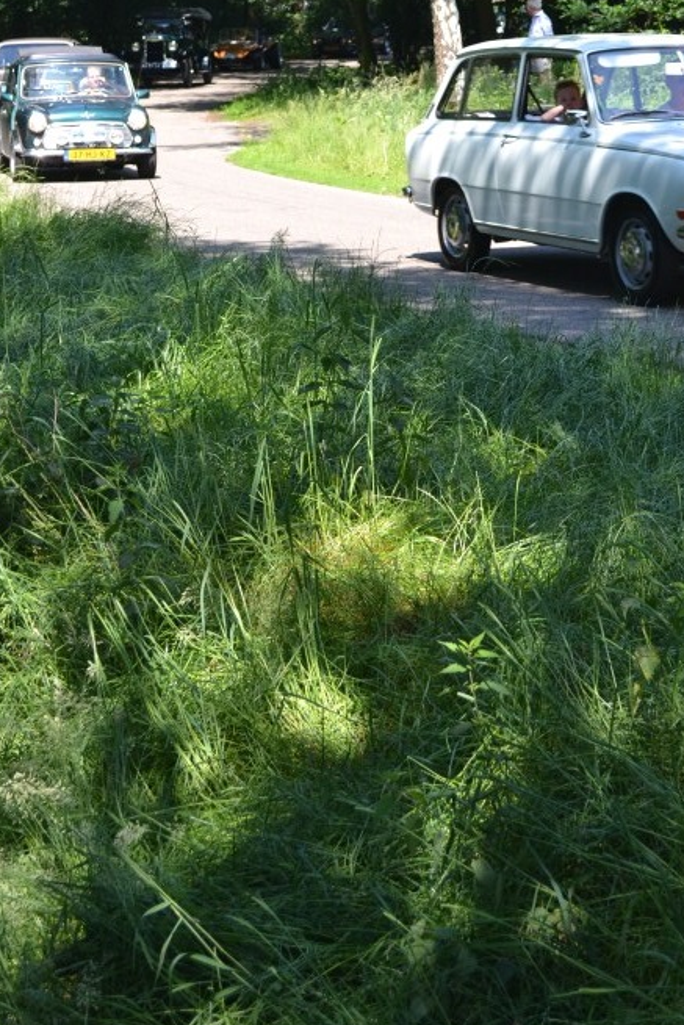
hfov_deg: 15.7
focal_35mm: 87
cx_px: 359
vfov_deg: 23.2
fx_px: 2478
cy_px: 274
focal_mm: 38
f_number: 5.6
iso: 110
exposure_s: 1/125
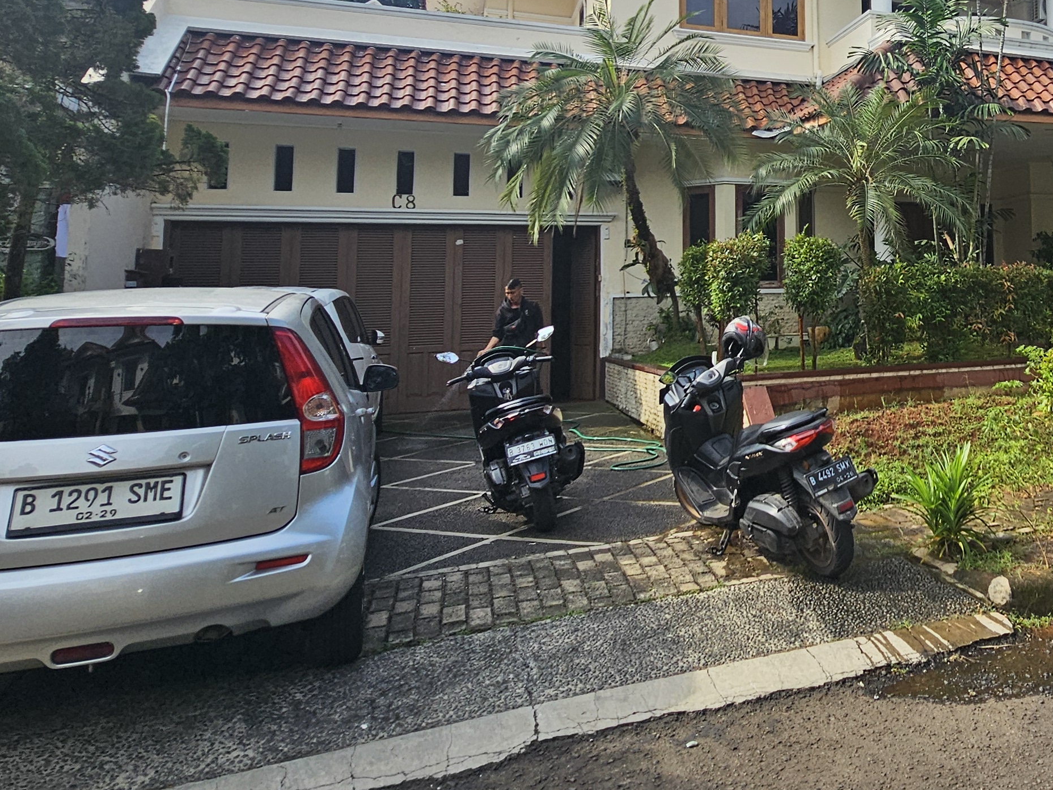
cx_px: 916
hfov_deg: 56.2
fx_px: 852
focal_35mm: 28
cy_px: 208
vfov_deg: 48.1
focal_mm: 2.2
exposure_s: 1/1433
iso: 50
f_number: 2.2
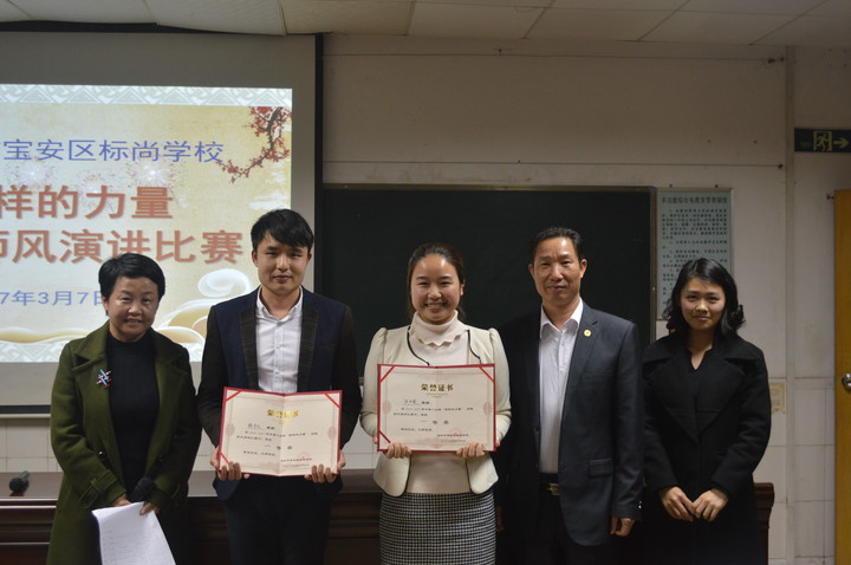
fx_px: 921
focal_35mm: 39
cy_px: 282
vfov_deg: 34.1
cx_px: 426
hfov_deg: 49.6
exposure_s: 1/15
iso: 500
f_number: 4.2
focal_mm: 26
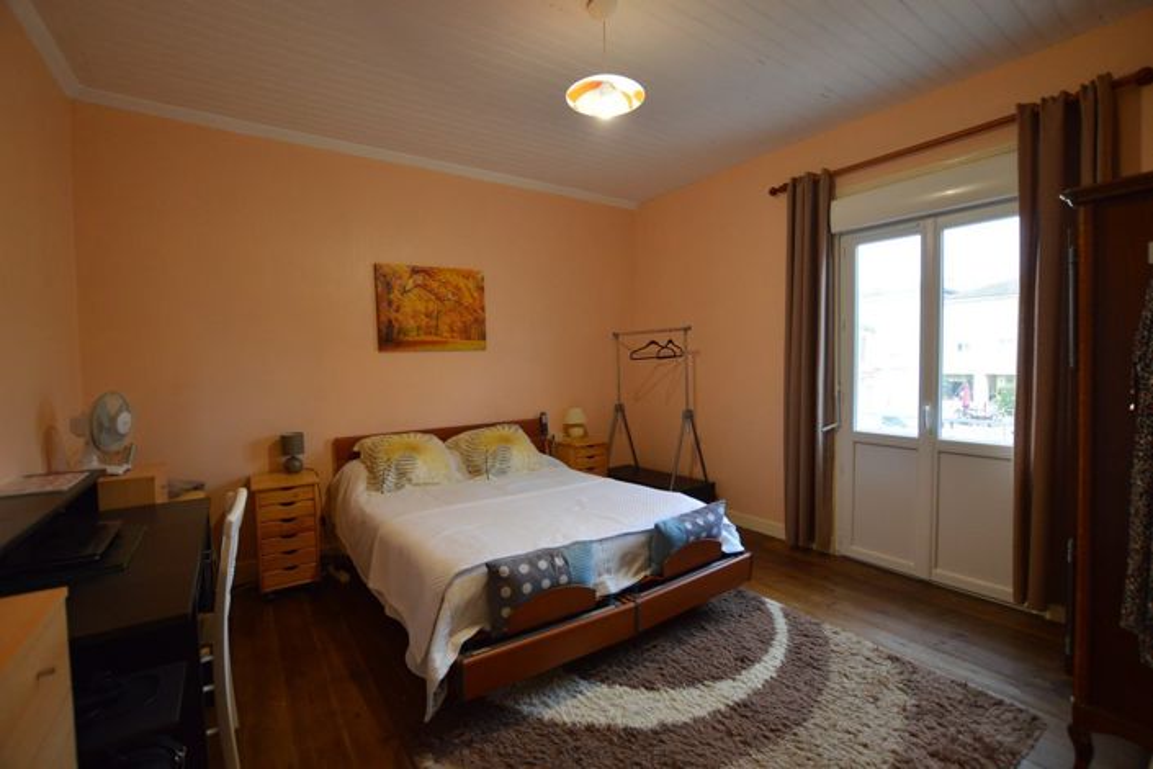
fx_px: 480
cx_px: 576
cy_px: 384
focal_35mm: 15
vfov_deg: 77.3
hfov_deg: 100.4
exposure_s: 1/60
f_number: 3.5
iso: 900
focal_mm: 10
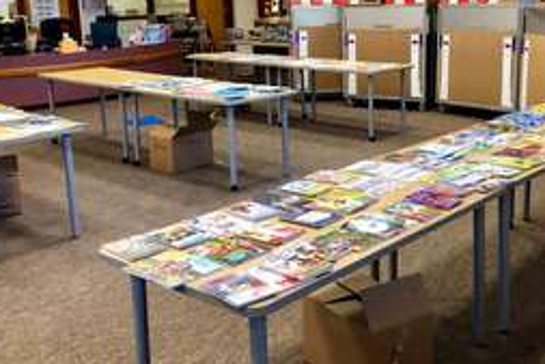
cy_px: 142
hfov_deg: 42.5
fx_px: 697
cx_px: 334
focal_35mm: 46
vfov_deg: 29.2
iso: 40
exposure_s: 1/15
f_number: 1.8
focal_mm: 4
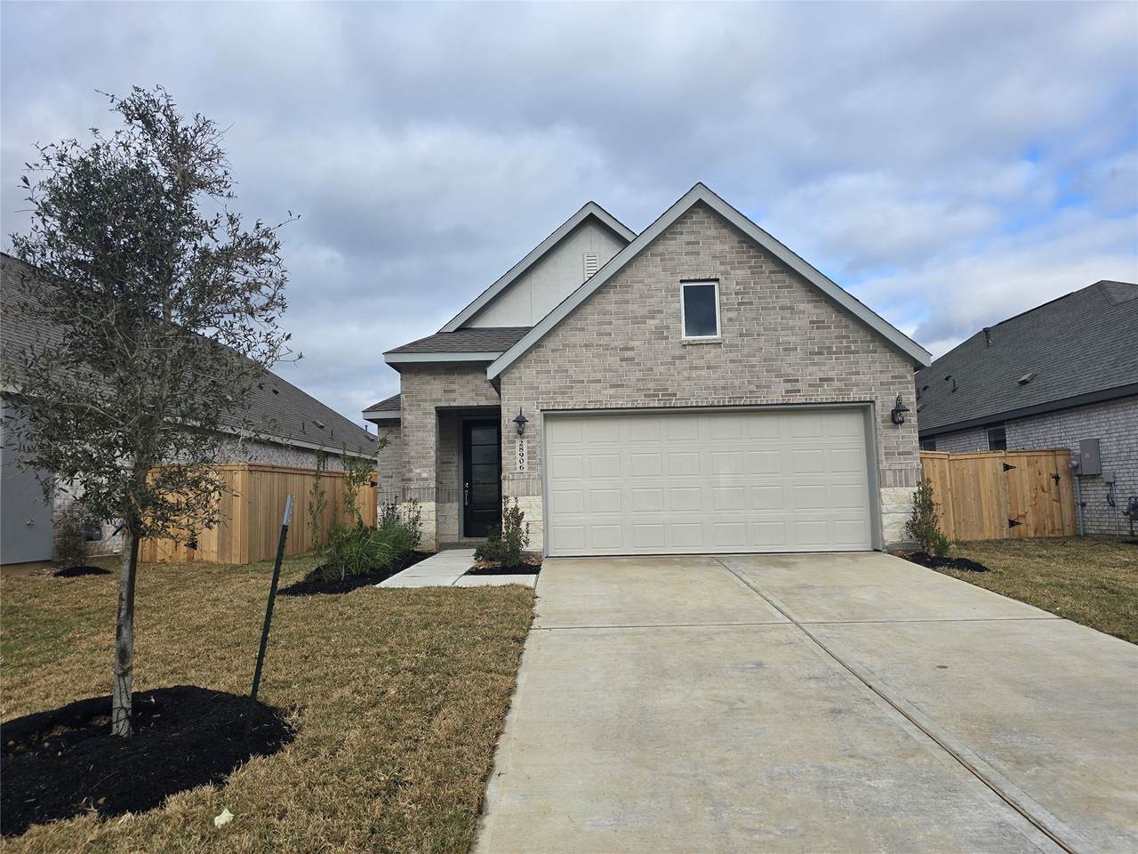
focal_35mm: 23
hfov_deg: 73.9
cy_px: 427
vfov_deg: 58.9
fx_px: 756
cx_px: 569
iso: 12
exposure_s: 1/670
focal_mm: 6.3
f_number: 1.7
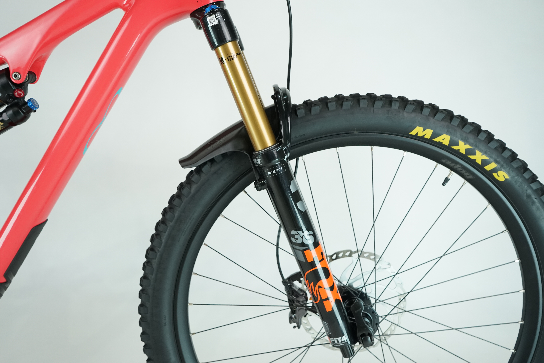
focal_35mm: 30
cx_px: 272
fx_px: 453
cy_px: 182
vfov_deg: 43.6
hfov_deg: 61.9
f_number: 5.6
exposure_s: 1/200
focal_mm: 30
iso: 1600
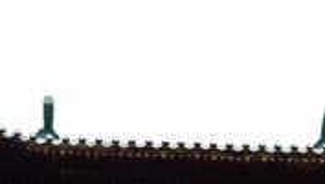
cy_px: 355
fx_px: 1027
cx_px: 200
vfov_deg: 9.6
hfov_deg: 18.0
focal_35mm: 119
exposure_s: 1/1250
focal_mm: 31
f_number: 4
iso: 320
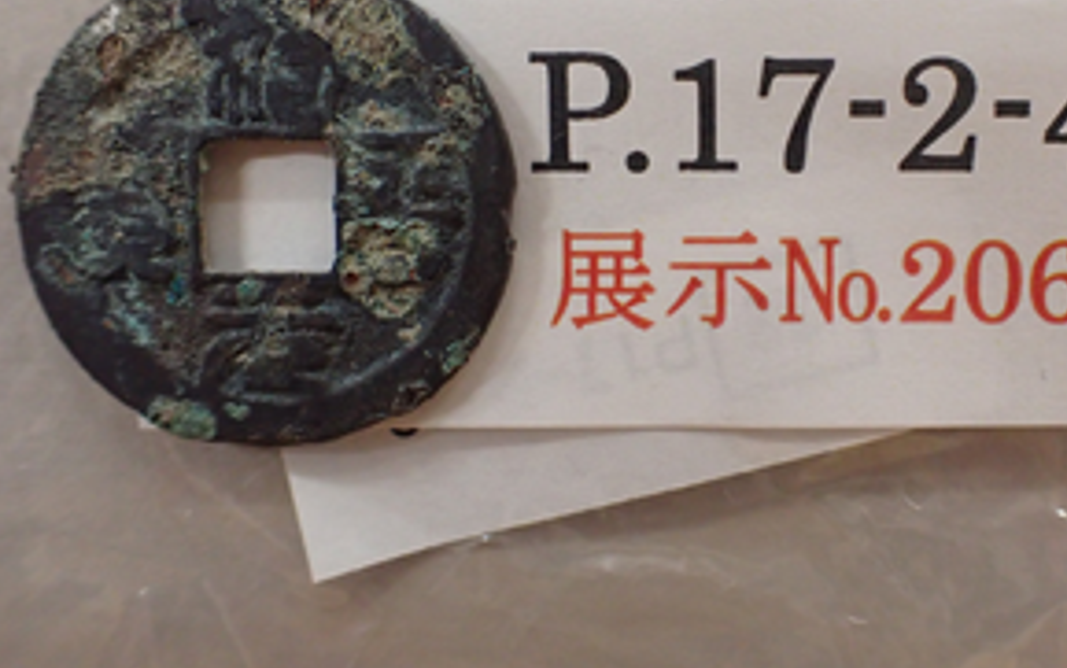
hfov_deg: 44.5
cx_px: 724
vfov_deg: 29.0
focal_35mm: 44
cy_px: 196
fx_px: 1280
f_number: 2.3
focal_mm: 5.4
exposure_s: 1/125
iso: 800
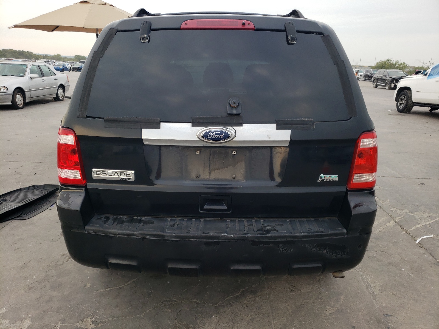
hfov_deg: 67.3
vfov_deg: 53.1
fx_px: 330
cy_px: 164
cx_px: 220
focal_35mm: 26
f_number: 1.5
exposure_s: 1/435
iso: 50
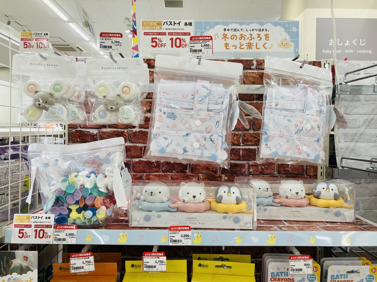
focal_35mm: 28
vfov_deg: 49.7
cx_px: 188
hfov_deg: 63.4
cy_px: 141
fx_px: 305
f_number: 1.8
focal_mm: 3.99
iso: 50
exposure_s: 1/100
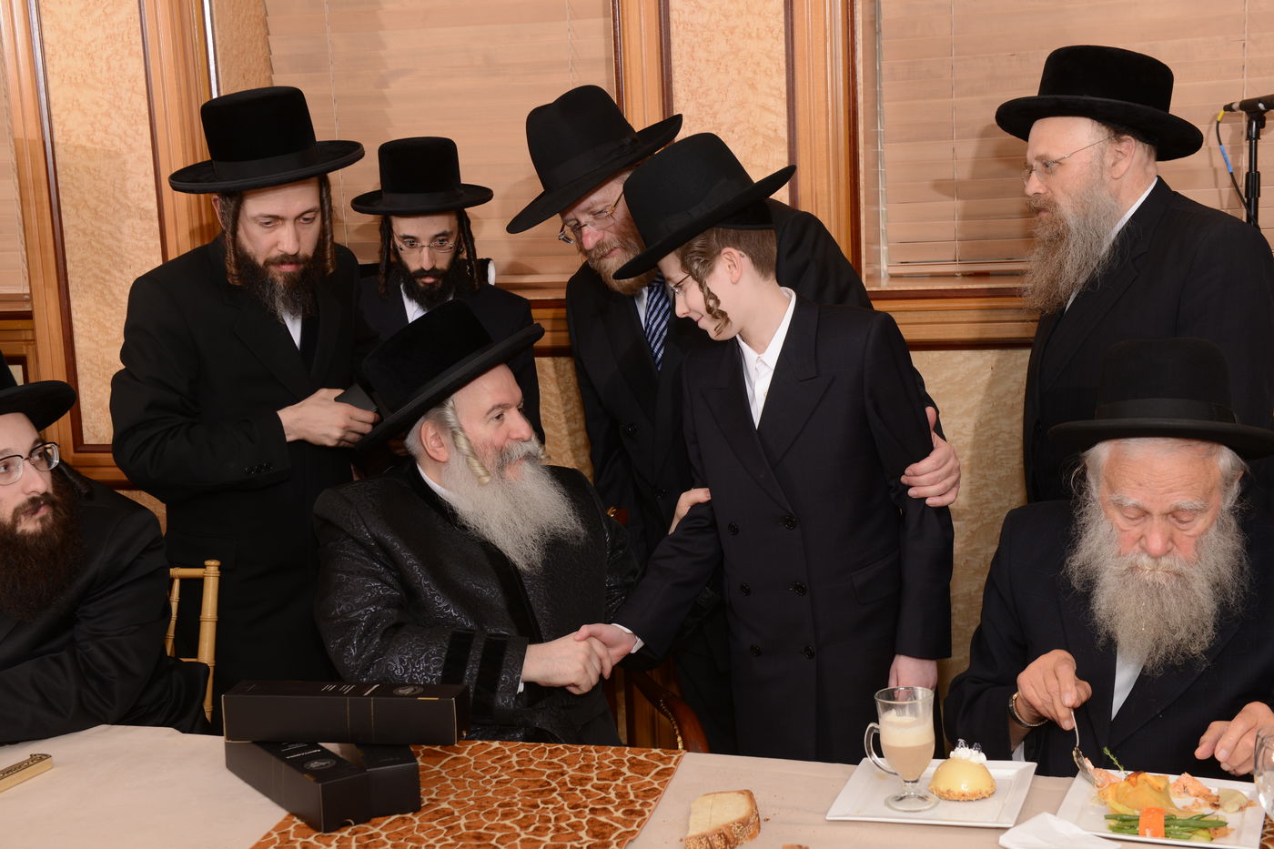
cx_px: 637
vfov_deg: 27.0
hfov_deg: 39.6
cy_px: 424
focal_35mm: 50
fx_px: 1769
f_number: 6.3
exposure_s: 1/160
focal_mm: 50
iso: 400
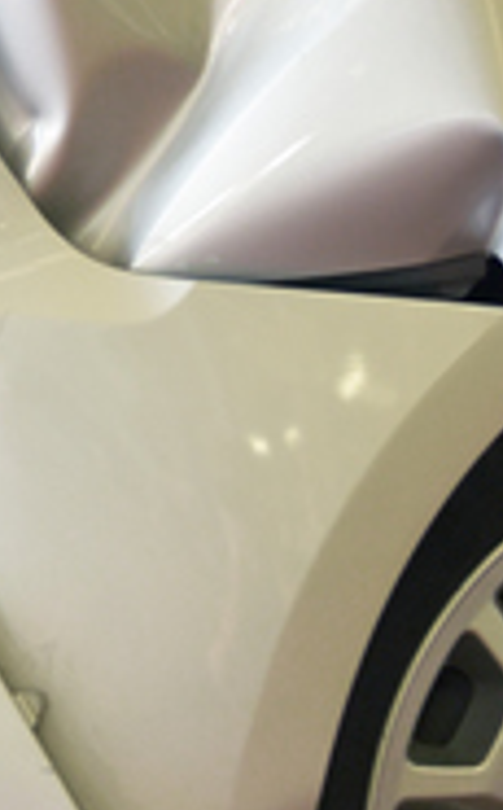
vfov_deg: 10.1
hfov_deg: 6.0
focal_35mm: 208
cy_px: 116
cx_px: -722
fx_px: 4580
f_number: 3.5
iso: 800
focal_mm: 52
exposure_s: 1/250
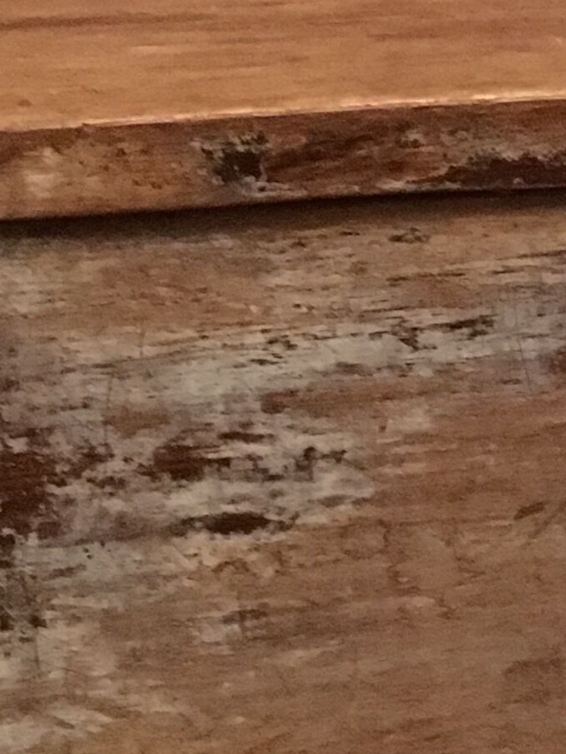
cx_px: 707
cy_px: 403
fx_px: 2811
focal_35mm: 129
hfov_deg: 11.2
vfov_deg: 15.3
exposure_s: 1/17
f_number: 2.2
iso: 640
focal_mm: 4.15
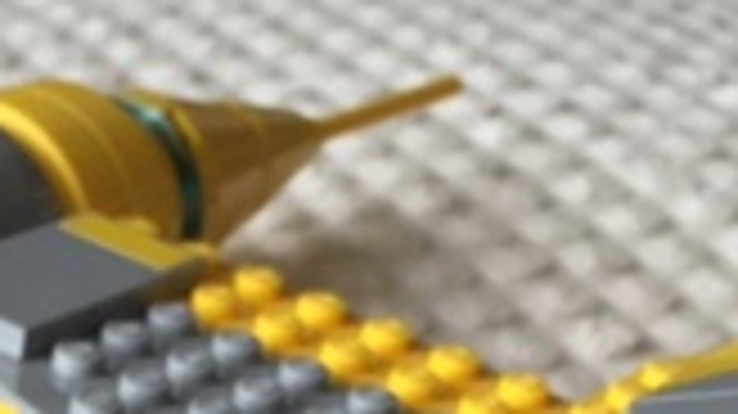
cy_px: 1058
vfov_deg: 8.8
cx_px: -50
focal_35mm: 123
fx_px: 2405
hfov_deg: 16.9
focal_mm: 4.15
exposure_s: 1/120
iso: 50
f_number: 2.2
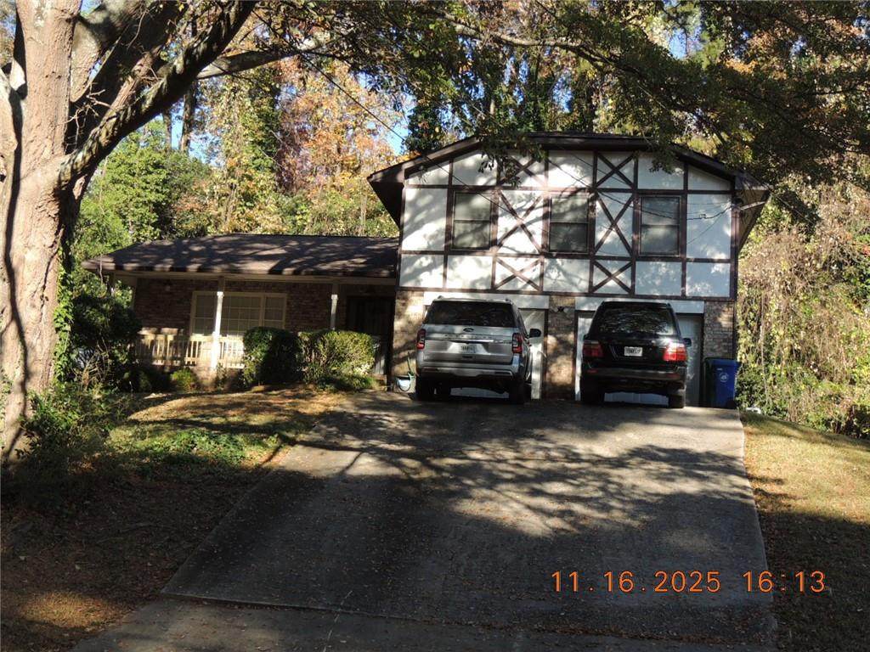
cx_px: 435
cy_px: 326
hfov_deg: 40.4
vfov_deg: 30.9
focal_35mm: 47
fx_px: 1181
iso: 100
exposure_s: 1/250
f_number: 3.5
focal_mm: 8.3
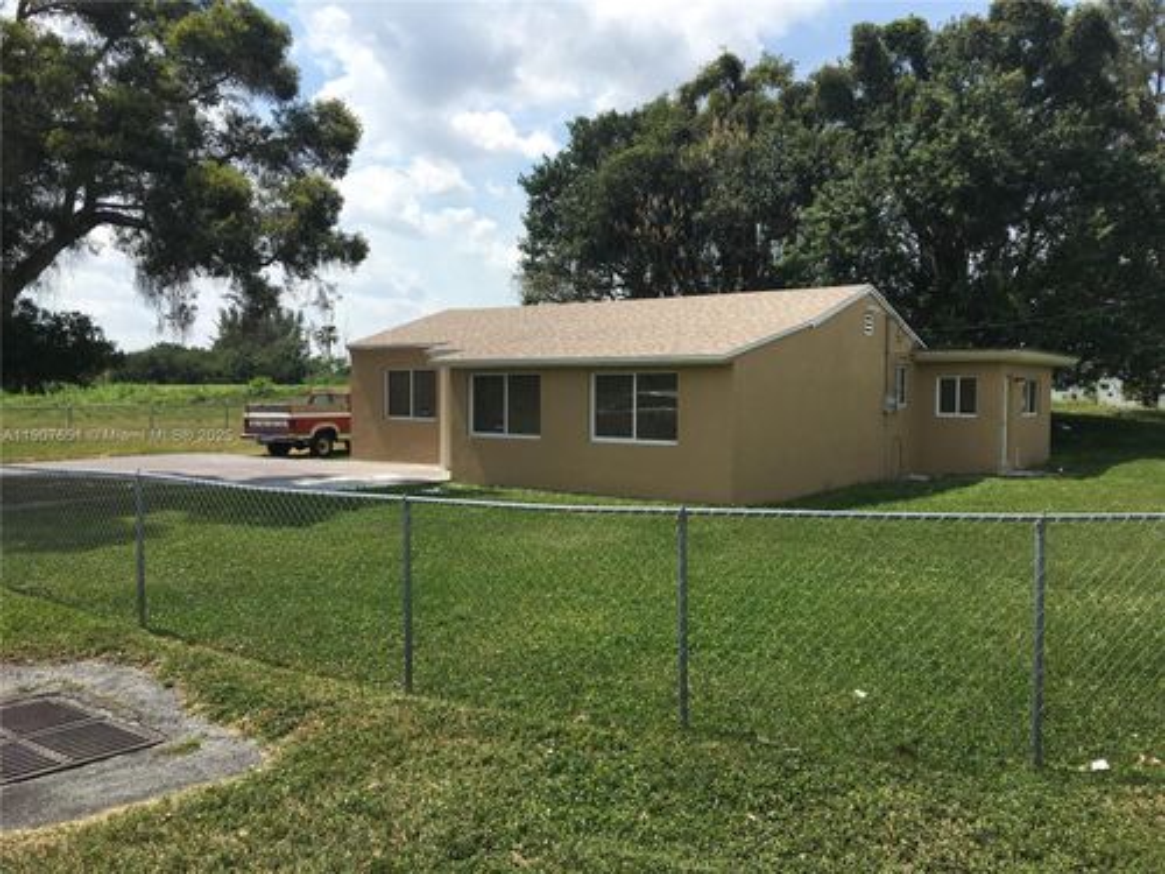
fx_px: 976
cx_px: 582
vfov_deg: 48.2
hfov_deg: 61.7
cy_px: 437
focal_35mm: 29
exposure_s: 1/1972
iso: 25
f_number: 2.2
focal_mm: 4.15
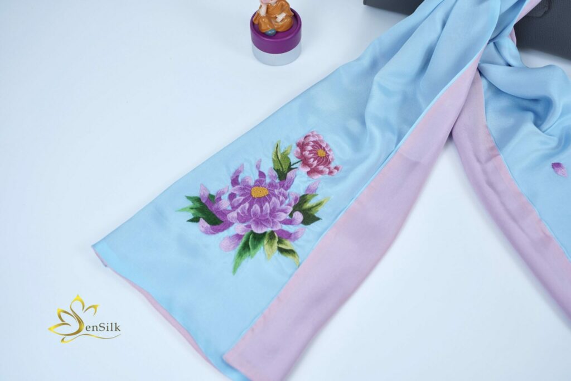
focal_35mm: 34
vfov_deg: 38.9
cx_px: 286
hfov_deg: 55.8
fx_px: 539
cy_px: 190
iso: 400
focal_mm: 34
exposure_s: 1/400
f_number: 4.5
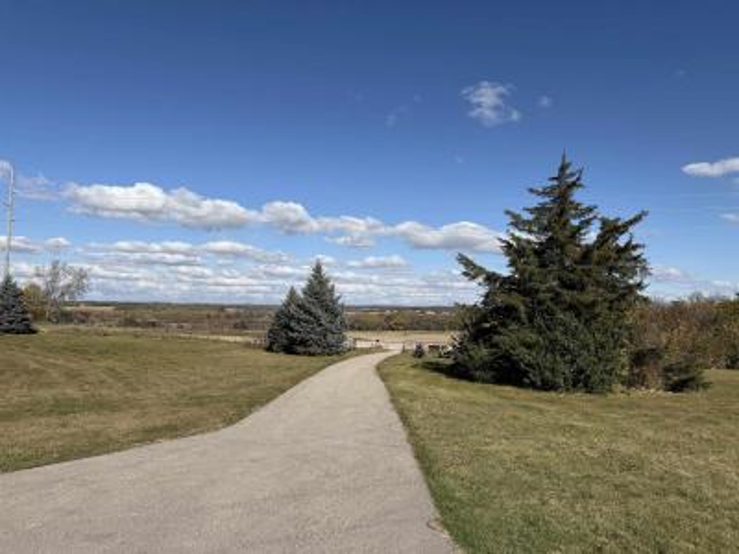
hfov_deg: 71.6
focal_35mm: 24
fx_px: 512
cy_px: 277
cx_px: 370
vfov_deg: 56.8
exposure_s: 1/8130
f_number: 1.78
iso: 80
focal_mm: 6.76
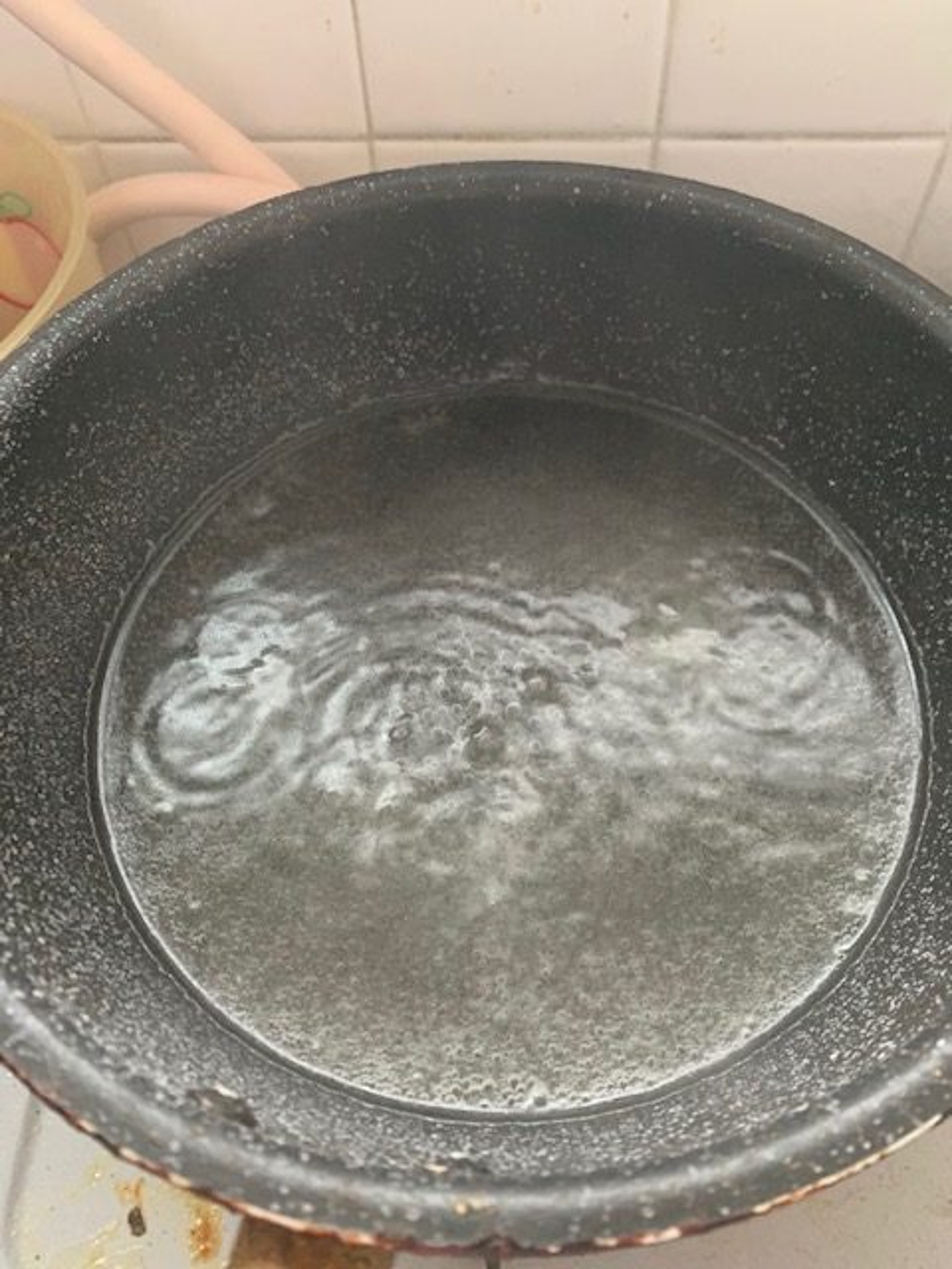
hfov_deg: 53.1
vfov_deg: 67.3
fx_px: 953
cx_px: 476
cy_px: 634
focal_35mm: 26
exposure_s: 1/50
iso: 400
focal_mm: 4.25
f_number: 1.8
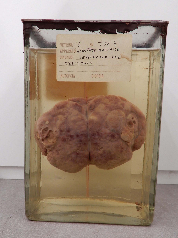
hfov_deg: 49.7
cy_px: 119
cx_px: 89
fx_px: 192
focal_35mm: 28
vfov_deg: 63.4
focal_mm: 5
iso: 250
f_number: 3.5
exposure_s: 1/30
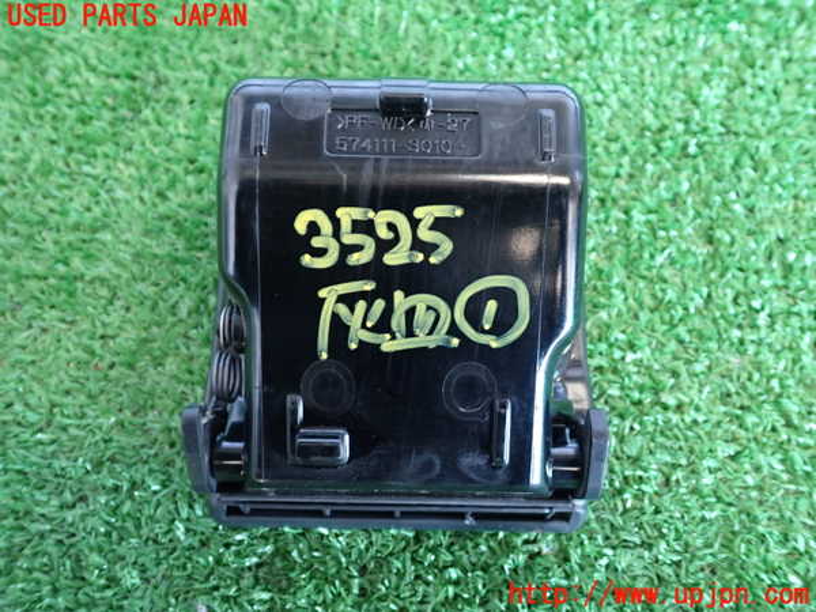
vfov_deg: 44.2
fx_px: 754
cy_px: 306
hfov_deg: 56.8
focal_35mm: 32
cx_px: 408
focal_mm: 5.79
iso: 400
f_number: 2.4
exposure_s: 1/30
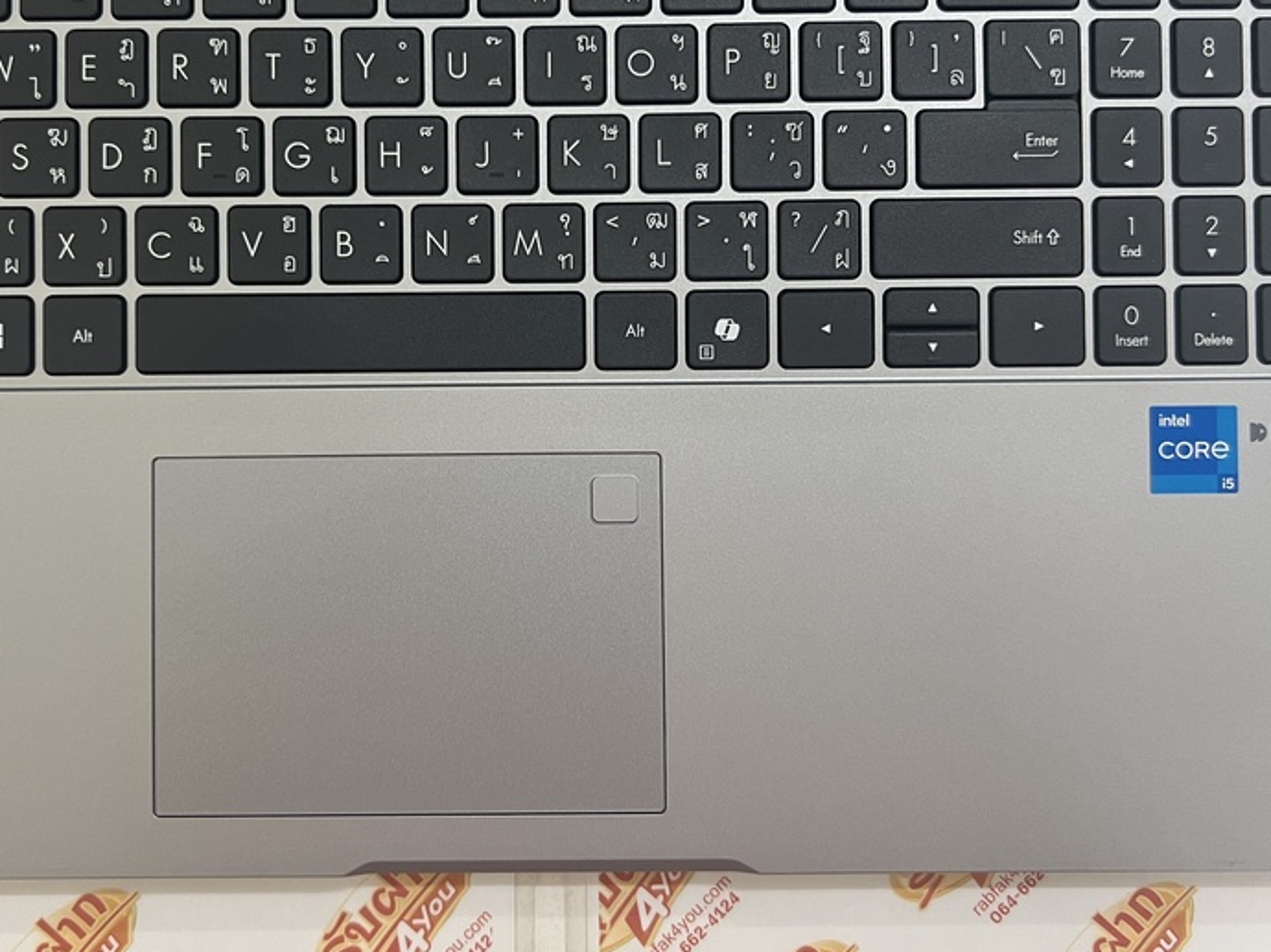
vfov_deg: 37.4
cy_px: 339
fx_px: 1395
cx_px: 554
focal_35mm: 38
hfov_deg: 48.9
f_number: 1.5
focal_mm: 5.7
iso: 160
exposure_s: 1/50
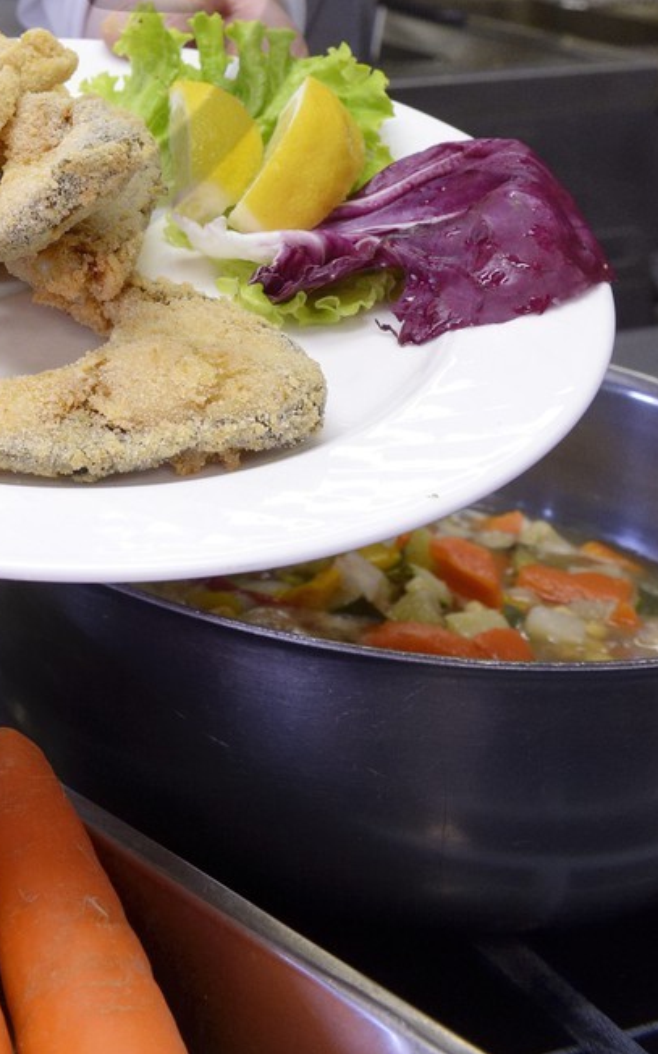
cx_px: -147
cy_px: -184
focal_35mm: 70
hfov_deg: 17.6
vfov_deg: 26.4
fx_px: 2010
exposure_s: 1/50
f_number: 8
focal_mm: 28
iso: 1600
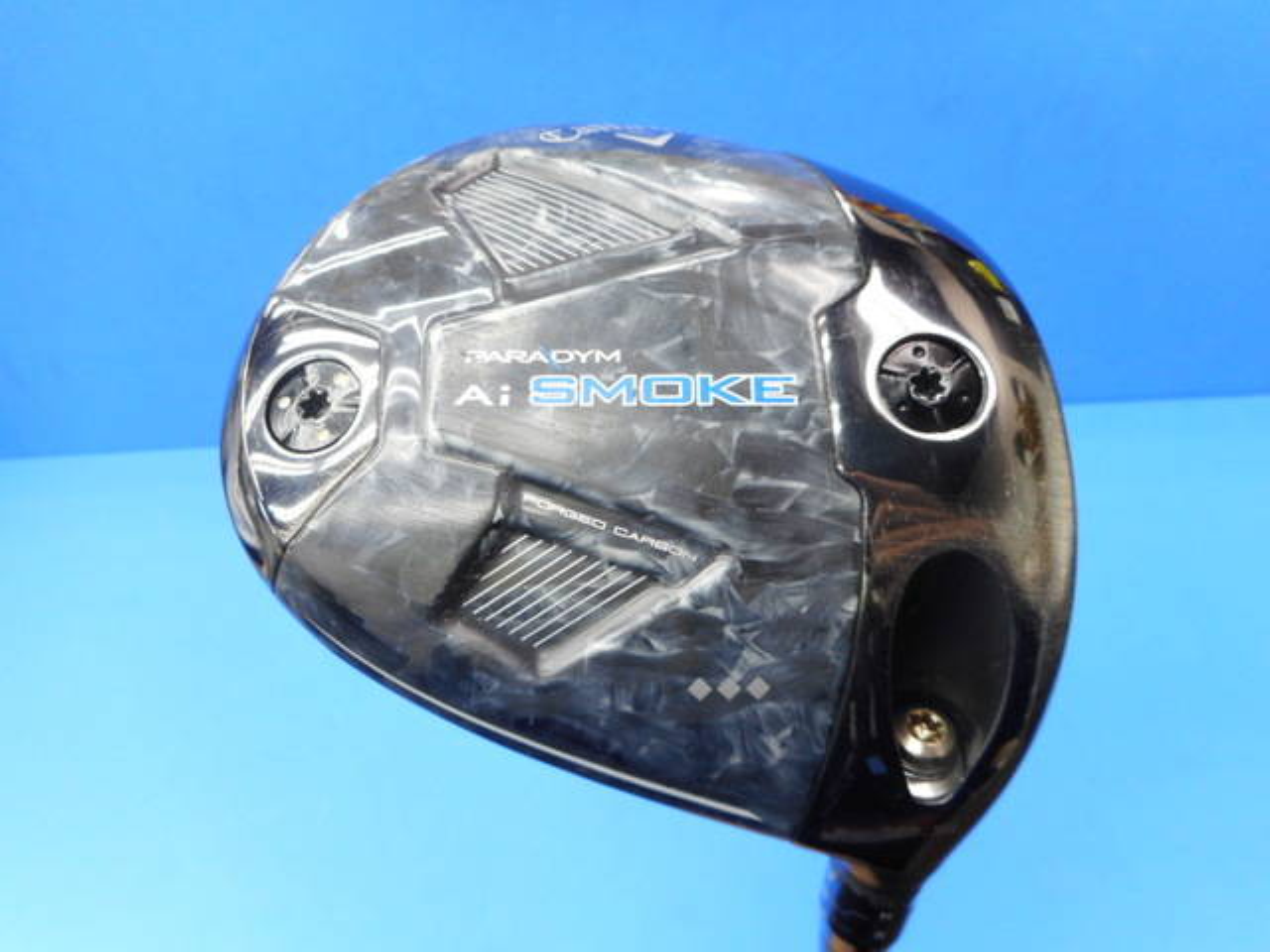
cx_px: 635
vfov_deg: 54.9
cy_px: 476
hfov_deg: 69.4
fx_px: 917
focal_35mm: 25
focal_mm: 4.5
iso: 200
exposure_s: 1/30
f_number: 3.7
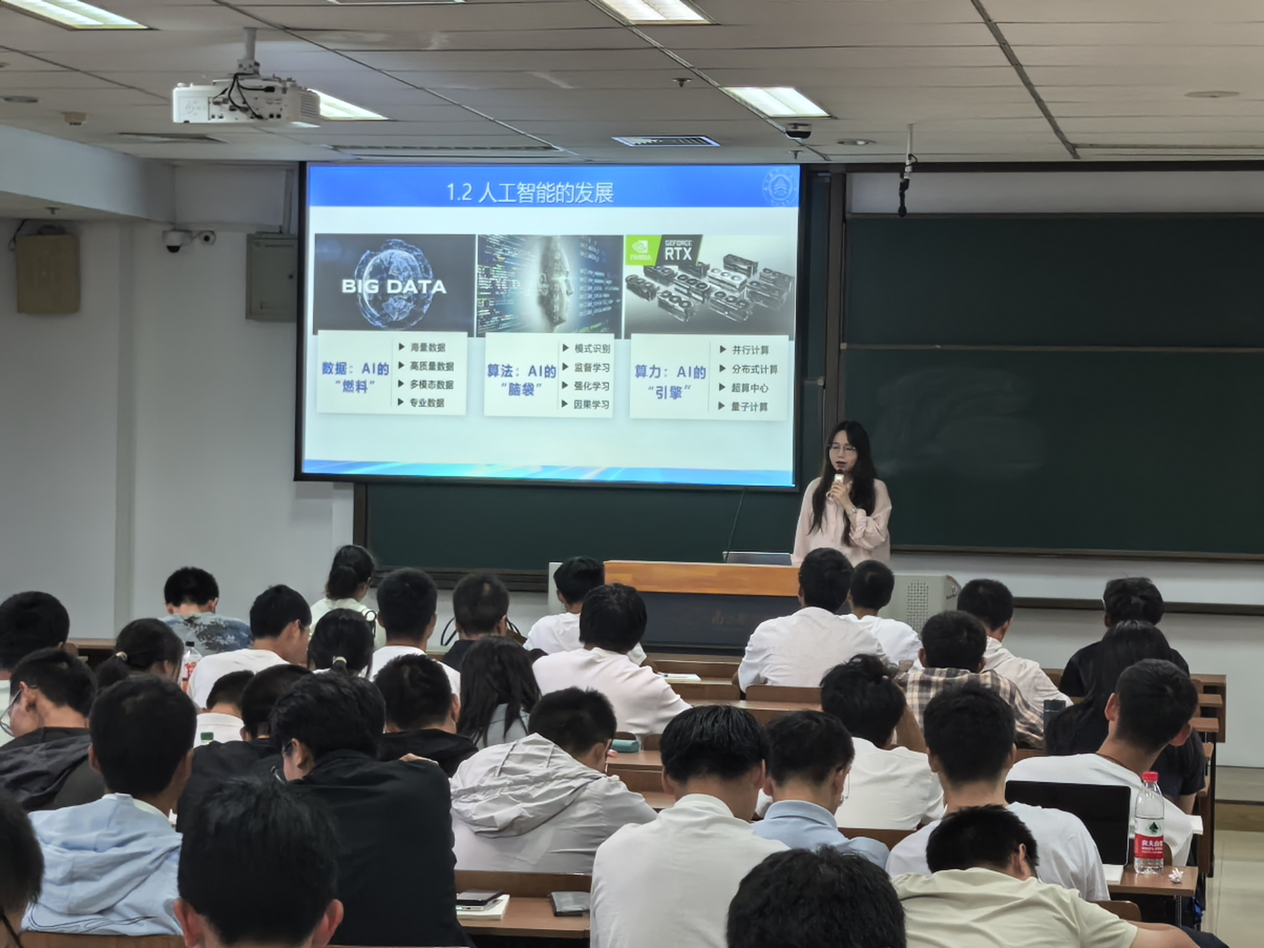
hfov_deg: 23.8
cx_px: 632
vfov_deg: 18.0
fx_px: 2994
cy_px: 474
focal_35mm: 82
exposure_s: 1/224
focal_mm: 6.98
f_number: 1.4
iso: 160
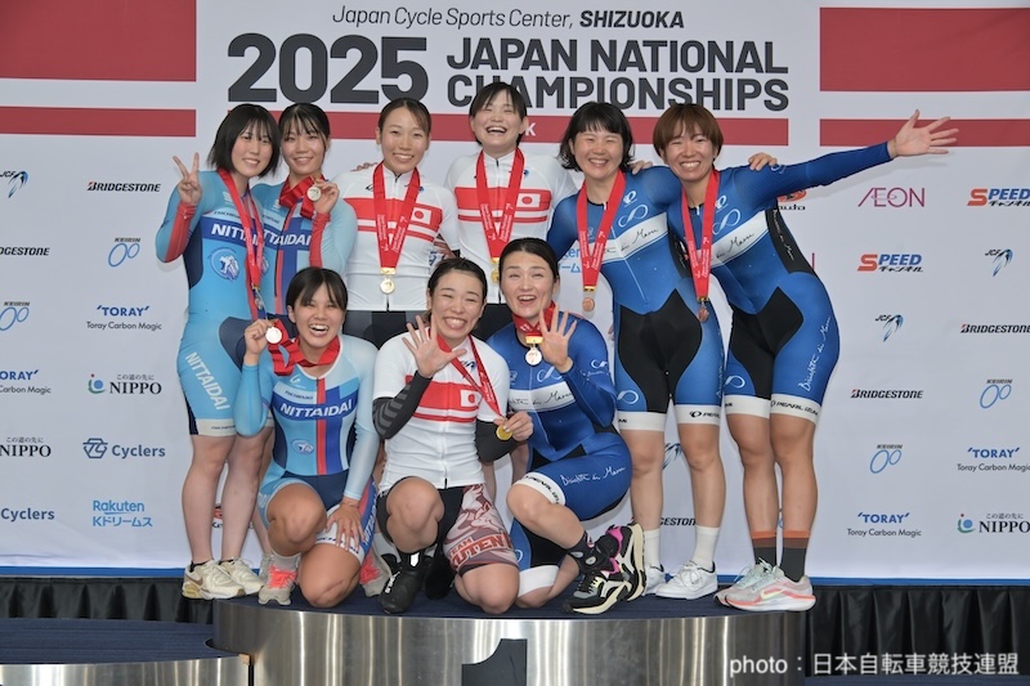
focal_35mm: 84
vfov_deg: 16.3
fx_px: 2403
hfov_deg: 24.2
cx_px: 515
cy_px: 343
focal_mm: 84
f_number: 8
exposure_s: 1/160
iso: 1000
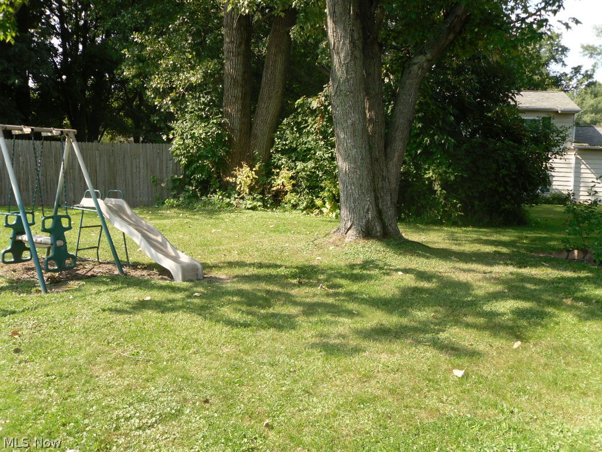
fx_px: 609
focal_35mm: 35
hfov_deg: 52.6
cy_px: 226
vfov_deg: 40.7
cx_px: 301
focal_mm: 6.3
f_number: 3.5
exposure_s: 1/224
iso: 80
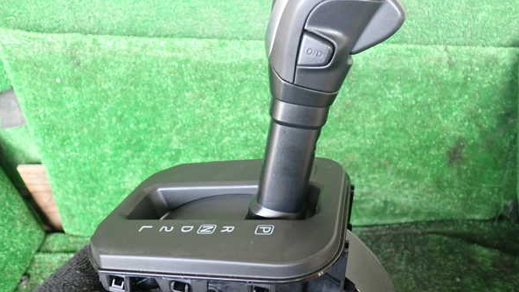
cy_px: 126
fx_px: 454
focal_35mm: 33
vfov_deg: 35.6
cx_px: 258
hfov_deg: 59.5
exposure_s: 1/30
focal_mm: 5.4
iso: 250
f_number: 2.3
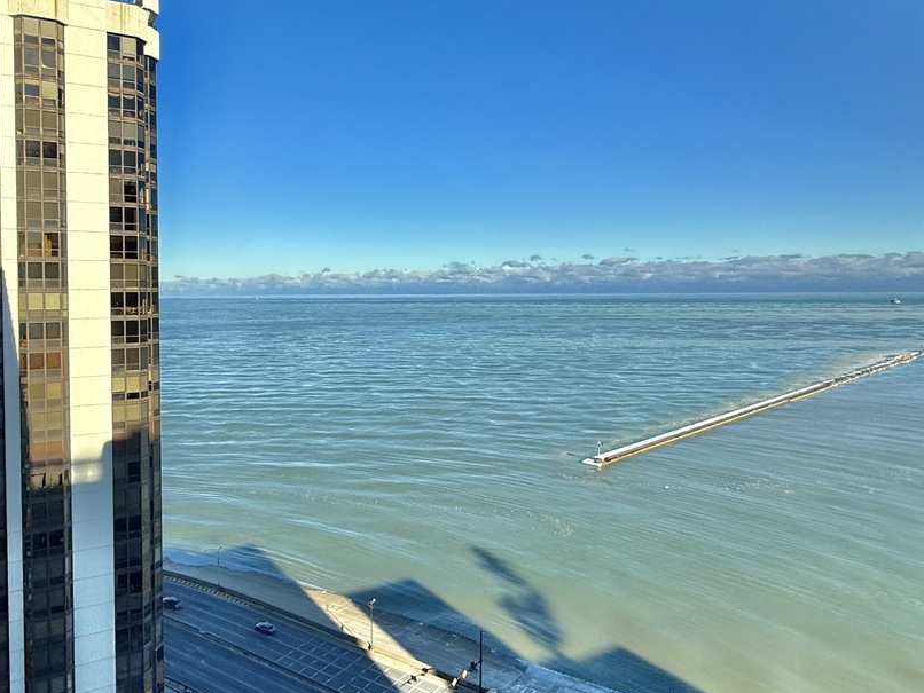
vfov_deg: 54.8
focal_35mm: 25
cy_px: 307
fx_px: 668
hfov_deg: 68.7
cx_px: 374
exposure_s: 1/1211
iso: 50
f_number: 2.2
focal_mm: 2.22
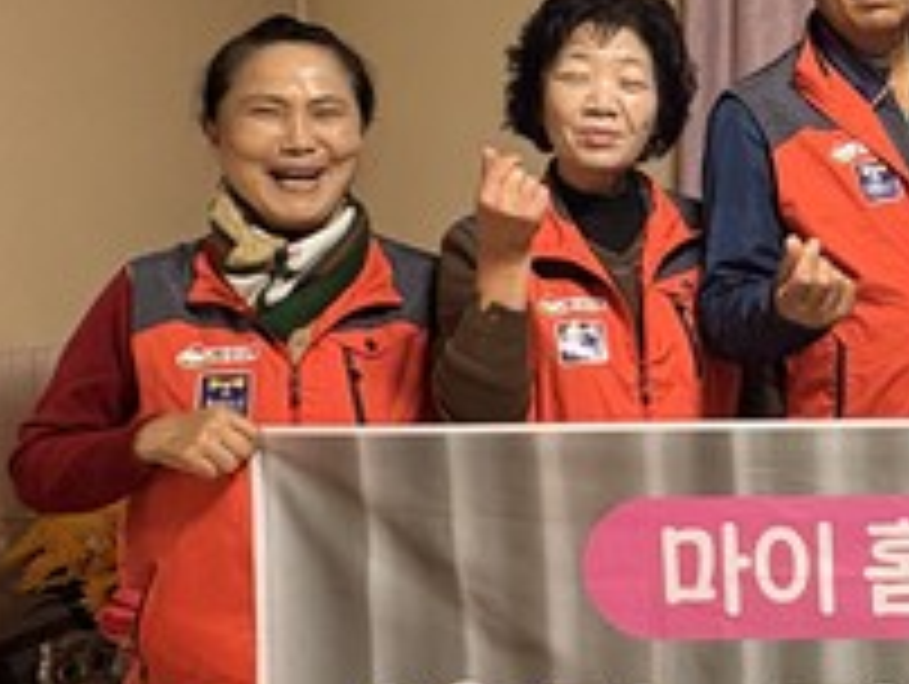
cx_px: 1094
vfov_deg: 27.0
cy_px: 254
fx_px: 1420
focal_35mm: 54
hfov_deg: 30.2
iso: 250
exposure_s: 1/60
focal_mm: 2.22
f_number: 2.2
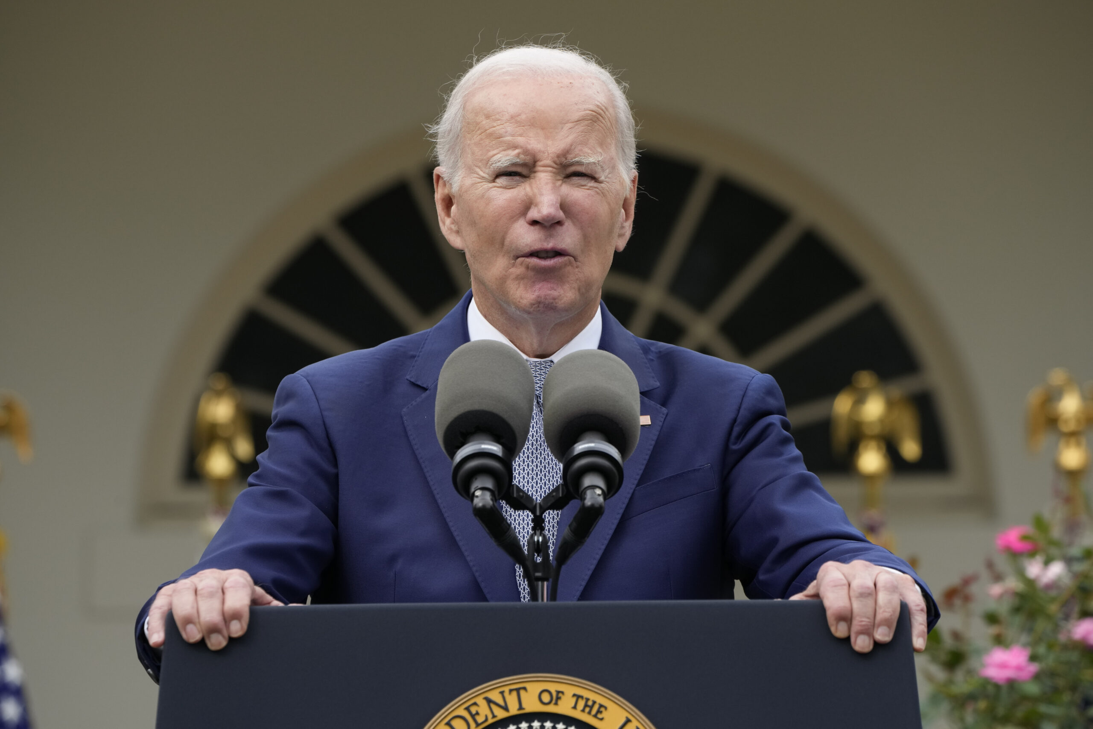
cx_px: 546
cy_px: 364
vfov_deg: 4.7
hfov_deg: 7.0
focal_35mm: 294
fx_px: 8926
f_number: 9
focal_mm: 294
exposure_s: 1/640
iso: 800
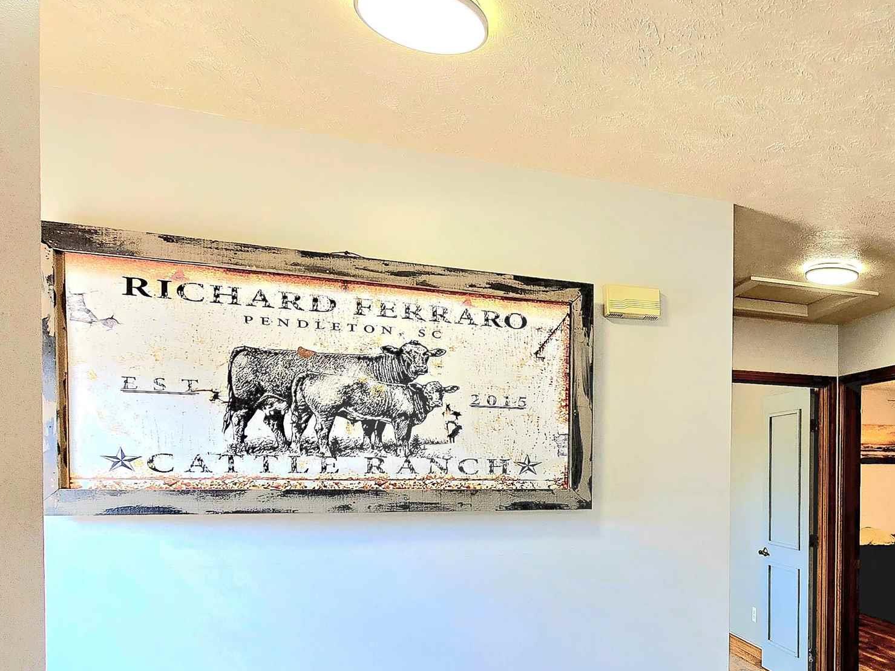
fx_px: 698
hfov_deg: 57.3
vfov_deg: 50.0
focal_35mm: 27
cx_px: 784
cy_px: 473
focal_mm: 2.2
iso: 100
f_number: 2.2
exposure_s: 1/60.2
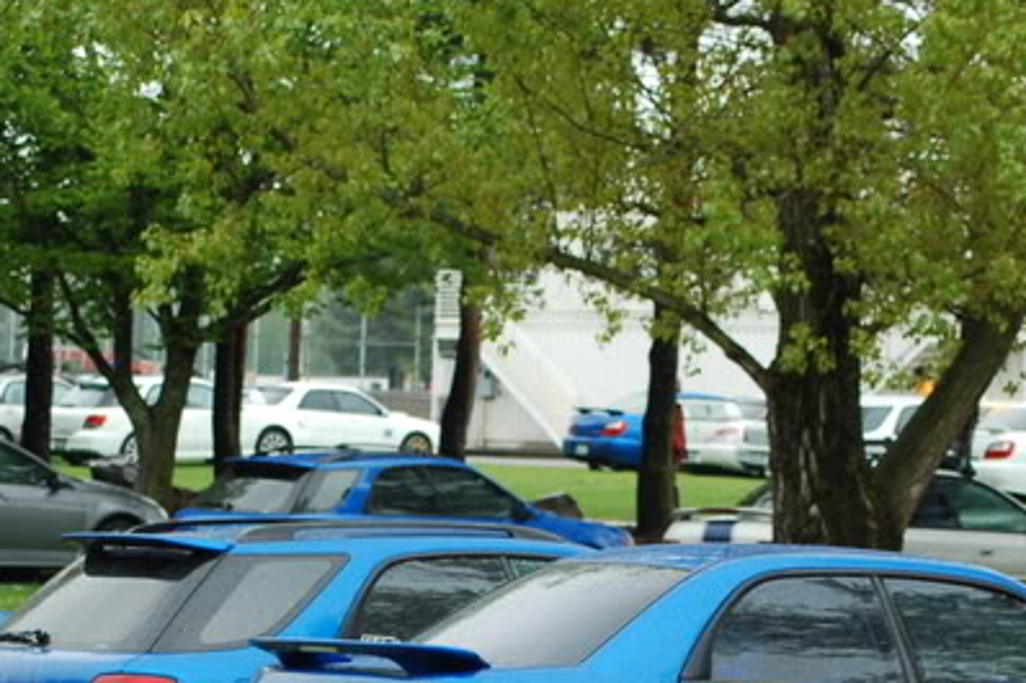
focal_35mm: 211
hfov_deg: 9.8
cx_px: 536
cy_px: 678
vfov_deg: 6.5
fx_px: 6011
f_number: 5.6
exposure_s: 1/500
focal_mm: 70
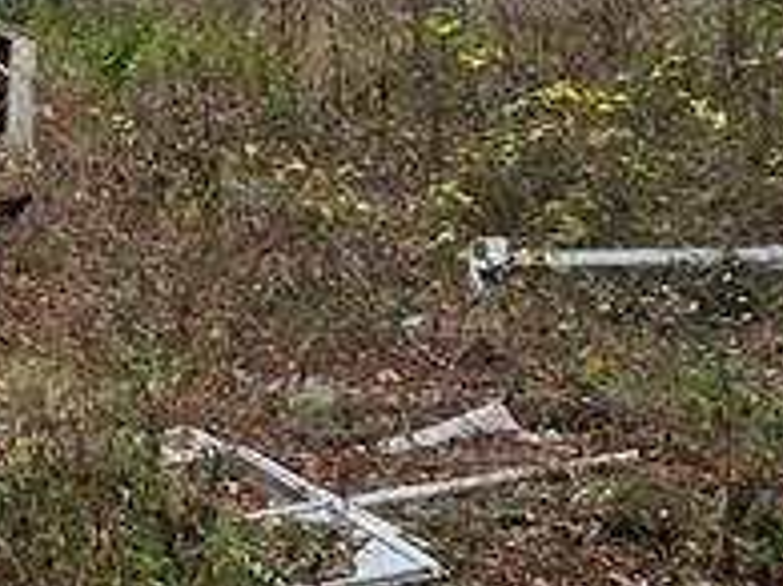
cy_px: 20
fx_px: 1808
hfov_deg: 21.0
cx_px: -369
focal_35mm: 80
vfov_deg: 18.0
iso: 50
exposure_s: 1/574
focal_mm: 2.2
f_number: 2.2
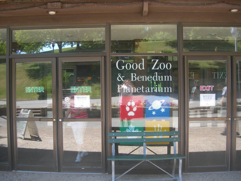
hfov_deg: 49.0
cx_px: 120
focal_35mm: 38
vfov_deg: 37.7
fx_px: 265
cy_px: 90
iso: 50
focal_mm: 7.8
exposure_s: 1/107
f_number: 2.8
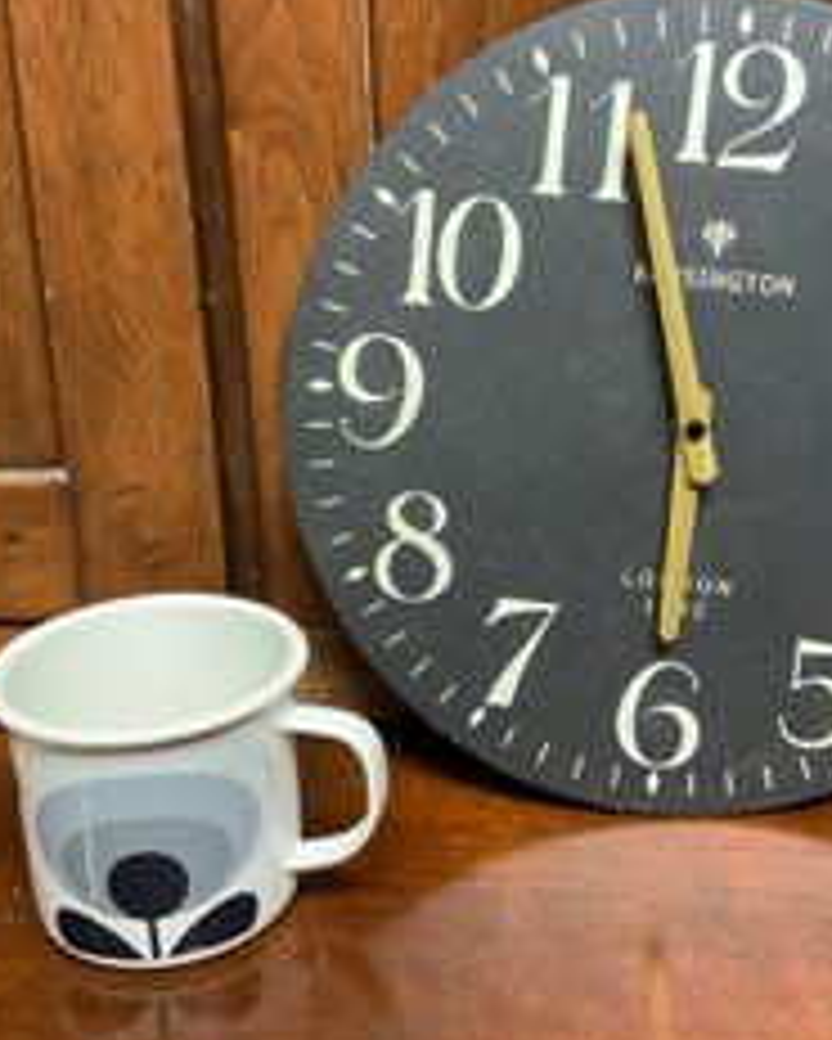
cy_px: 493
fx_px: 1292
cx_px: 492
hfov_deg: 35.6
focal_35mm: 42
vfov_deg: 43.8
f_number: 1.8
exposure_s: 1/40
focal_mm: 3
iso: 200
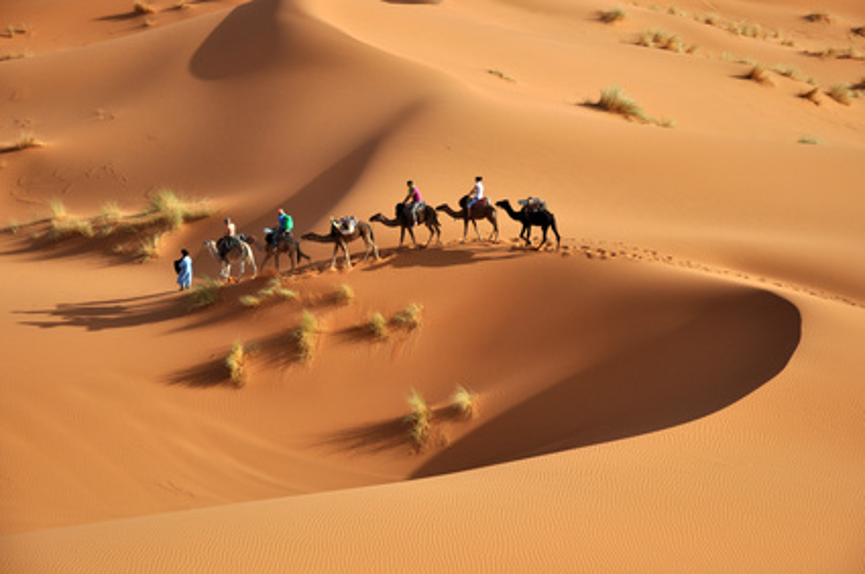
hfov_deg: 20.6
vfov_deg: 13.8
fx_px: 2375
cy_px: 287
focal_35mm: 99
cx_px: 432
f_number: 5.6
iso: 200
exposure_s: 1/1250
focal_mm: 66
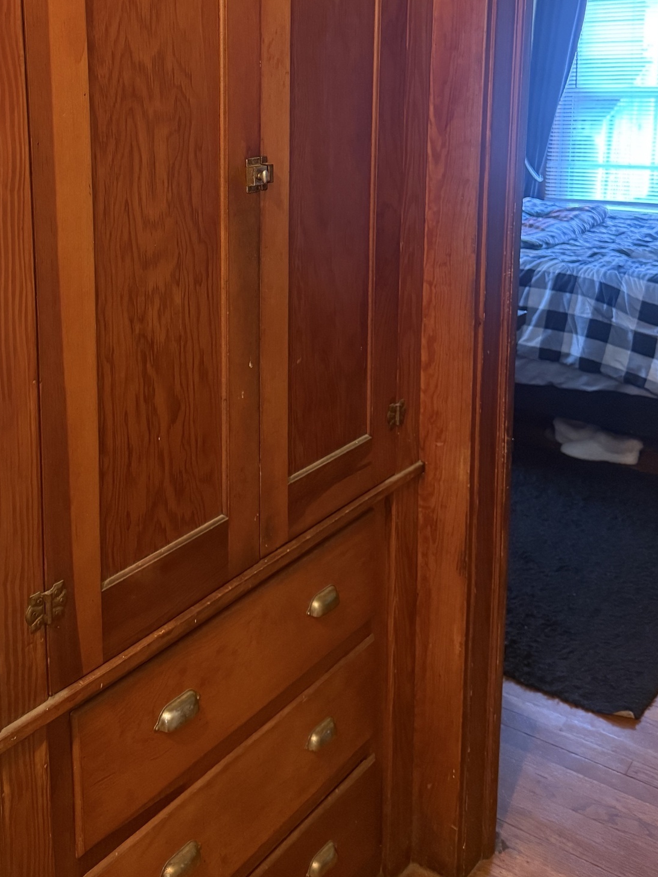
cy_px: 250
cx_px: 255
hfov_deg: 37.5
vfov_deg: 47.6
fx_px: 963
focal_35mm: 38
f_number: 1.78
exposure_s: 1/30
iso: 800
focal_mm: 6.76
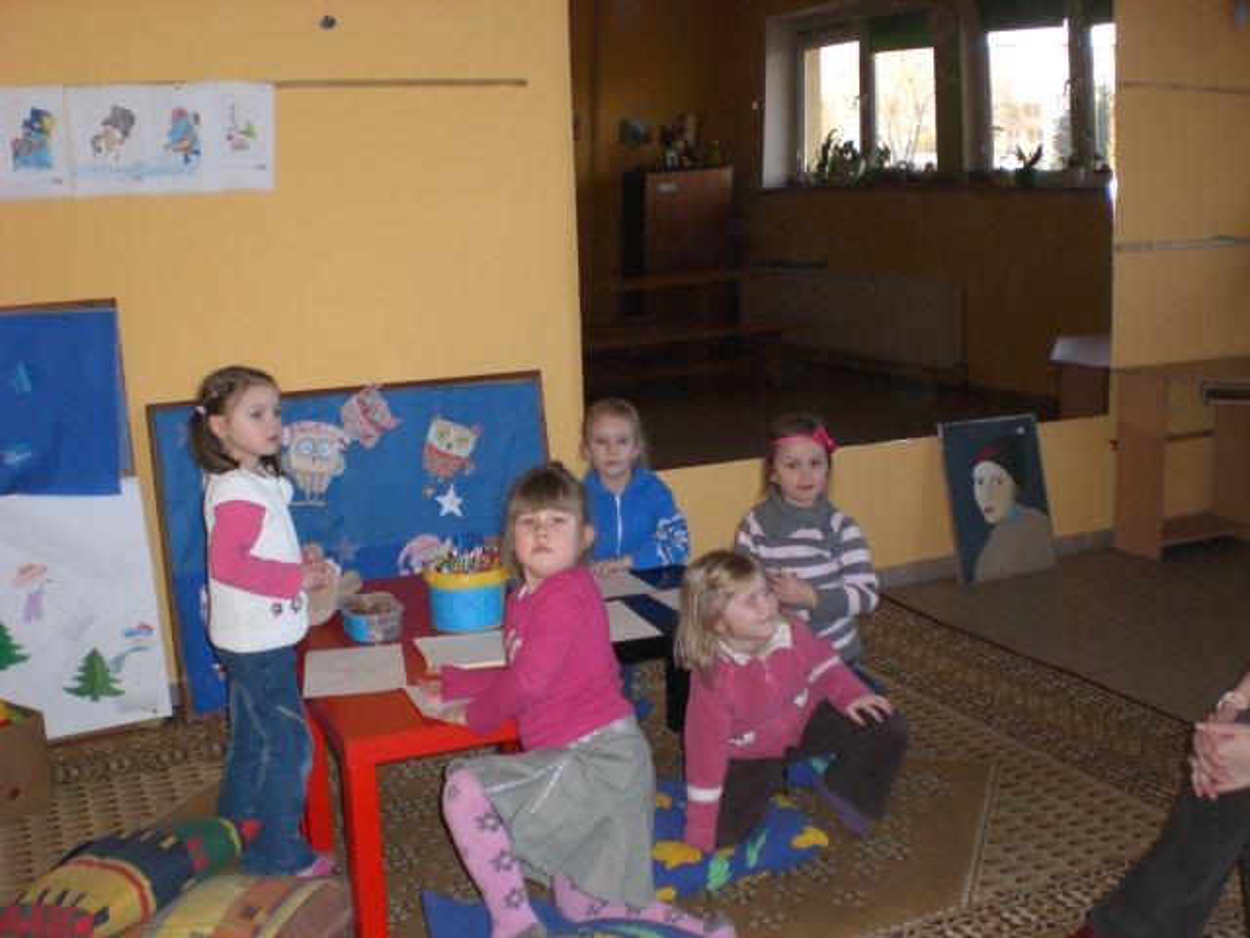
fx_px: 1372
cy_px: 469
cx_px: 625
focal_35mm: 38
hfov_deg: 49.0
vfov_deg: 37.7
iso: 200
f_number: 3.1
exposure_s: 1/60
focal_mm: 6.3
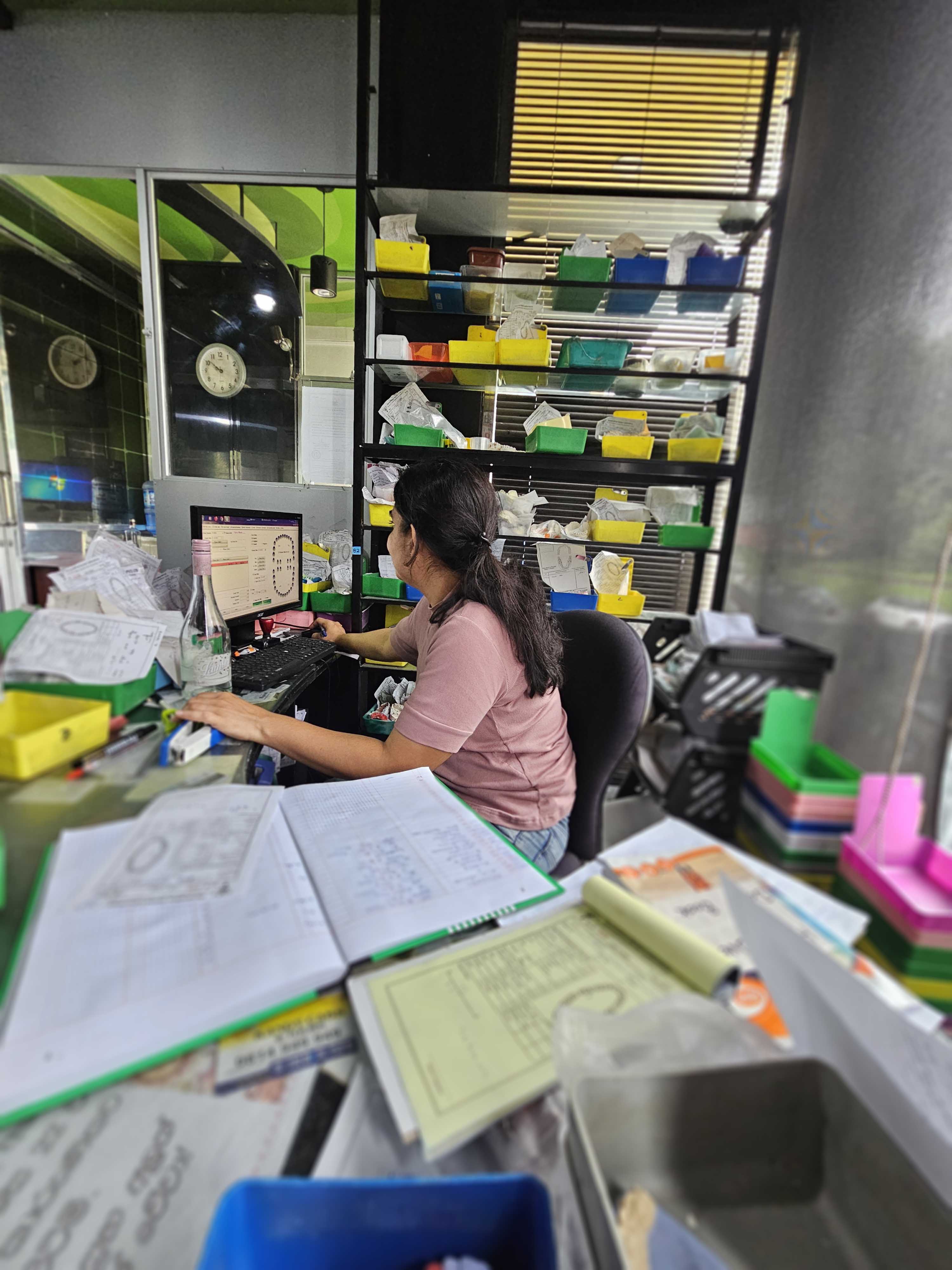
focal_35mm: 13
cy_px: 635
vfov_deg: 106.2
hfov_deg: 89.9
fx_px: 477
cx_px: 476
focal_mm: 2.2
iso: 320
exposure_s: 1/70.8
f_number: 2.2
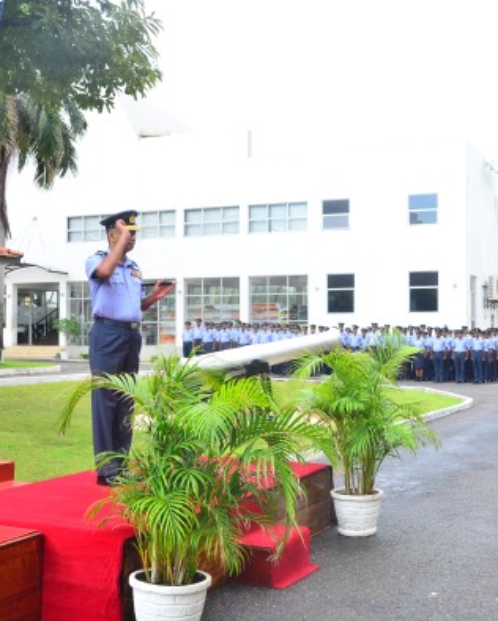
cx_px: 345
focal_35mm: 47
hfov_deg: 31.8
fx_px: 865
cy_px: 311
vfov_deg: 39.5
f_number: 5
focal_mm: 22
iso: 250
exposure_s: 1/100
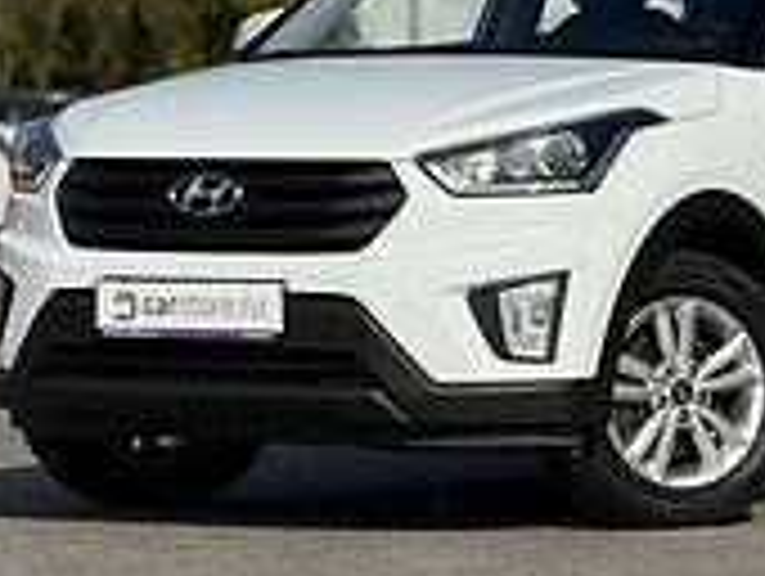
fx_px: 5555
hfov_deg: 7.9
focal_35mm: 251
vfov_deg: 5.9
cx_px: 616
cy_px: 218
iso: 64
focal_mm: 15.66
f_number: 2.8
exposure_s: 1/3344
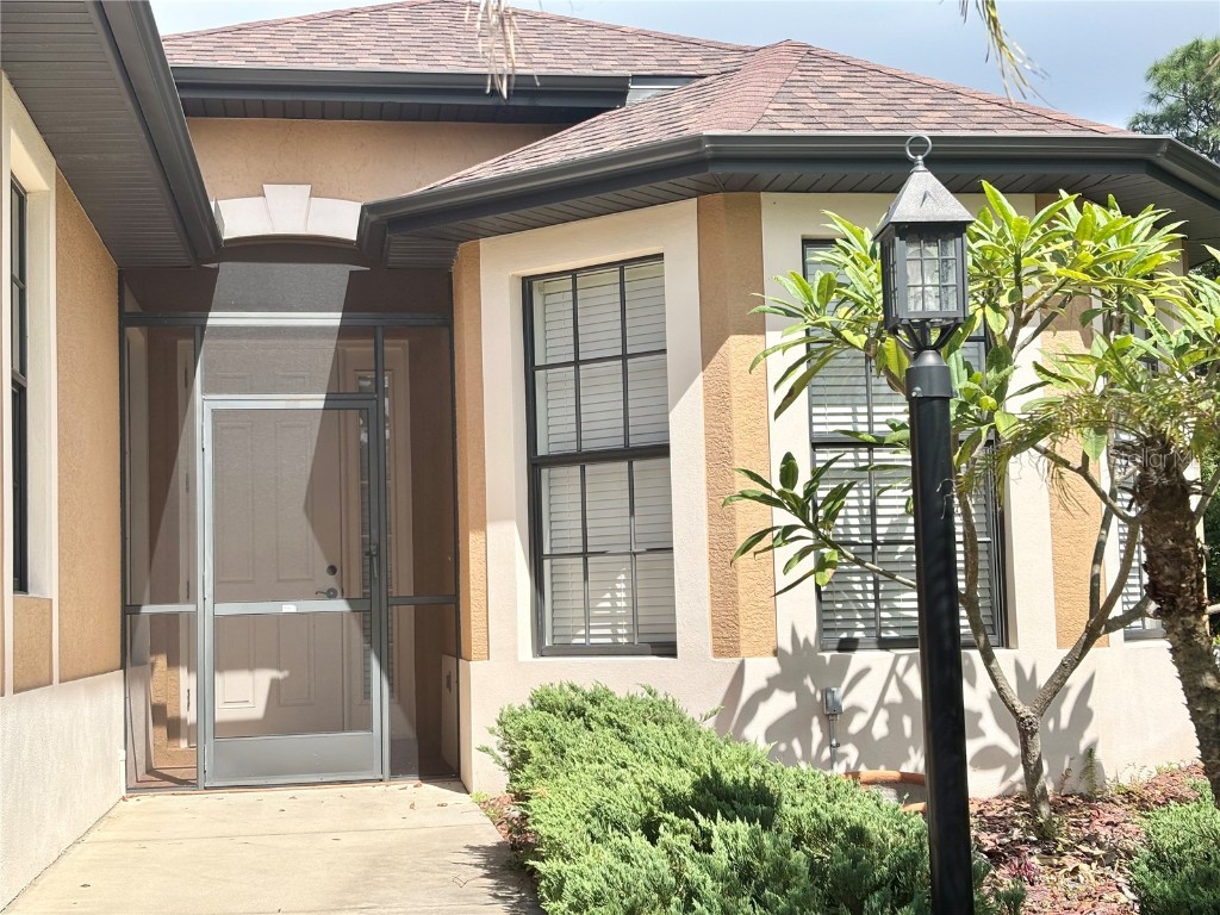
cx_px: 610
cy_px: 458
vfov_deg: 28.0
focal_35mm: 52
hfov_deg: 36.8
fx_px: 1833
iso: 40
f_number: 1.6
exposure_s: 1/2513
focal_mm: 5.96
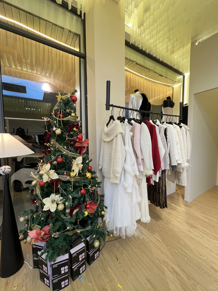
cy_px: 146
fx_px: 109
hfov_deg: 89.9
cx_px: 109
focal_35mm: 13
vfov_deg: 106.2
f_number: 1.8
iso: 125
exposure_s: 1/50
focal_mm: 1.57
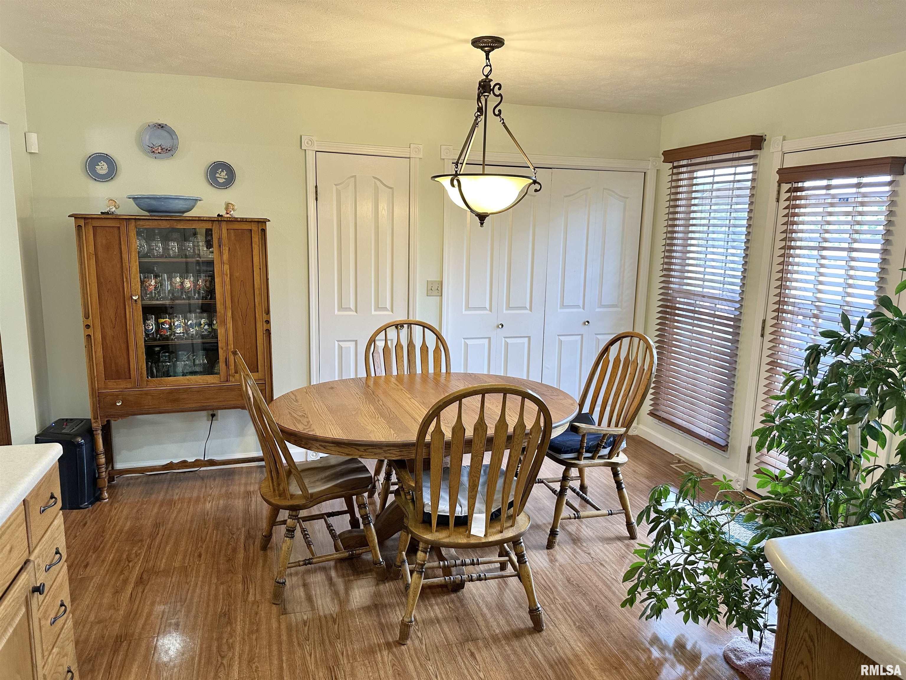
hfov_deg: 71.6
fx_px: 628
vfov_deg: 56.8
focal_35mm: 24
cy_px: 340
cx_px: 453
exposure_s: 1/120
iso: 200
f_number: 1.78
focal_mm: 6.86
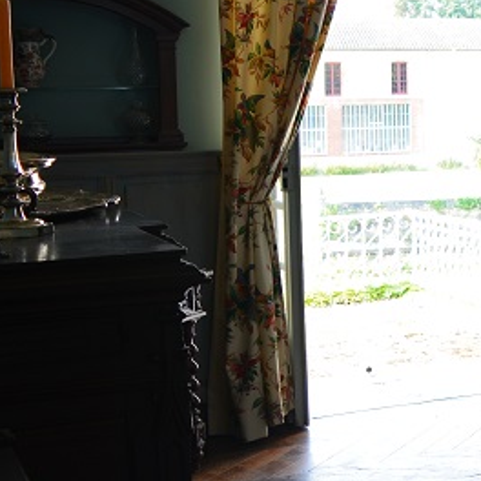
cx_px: 763
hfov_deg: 17.5
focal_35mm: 87
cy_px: 111
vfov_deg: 19.8
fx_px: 1368
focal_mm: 18
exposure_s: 1/25
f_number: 4.5
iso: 100
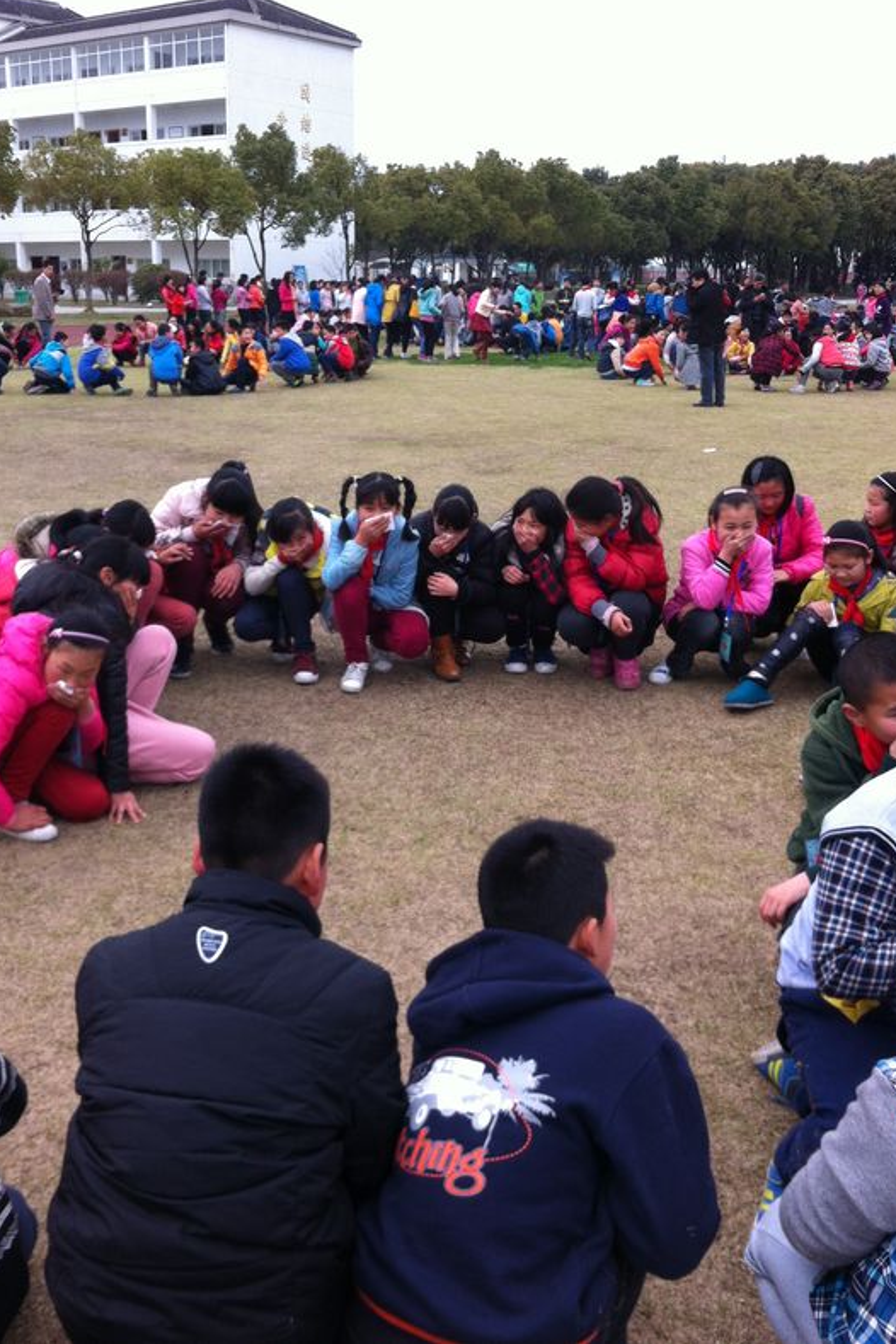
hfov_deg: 35.9
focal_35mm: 37
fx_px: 1381
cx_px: 421
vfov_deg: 51.9
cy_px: 662
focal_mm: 3.85
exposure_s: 1/503
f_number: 2.8
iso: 80
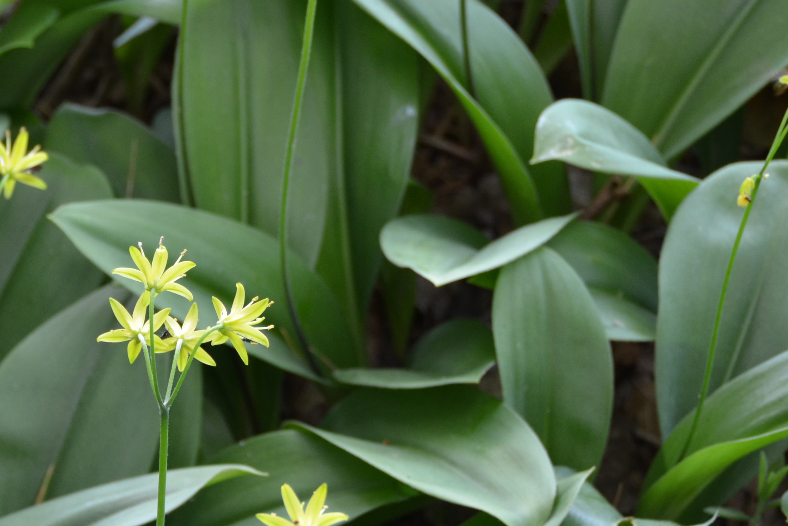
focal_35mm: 184
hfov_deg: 11.1
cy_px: 521
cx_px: 206
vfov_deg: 7.4
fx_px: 4029
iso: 400
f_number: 5
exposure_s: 1/100
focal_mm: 55
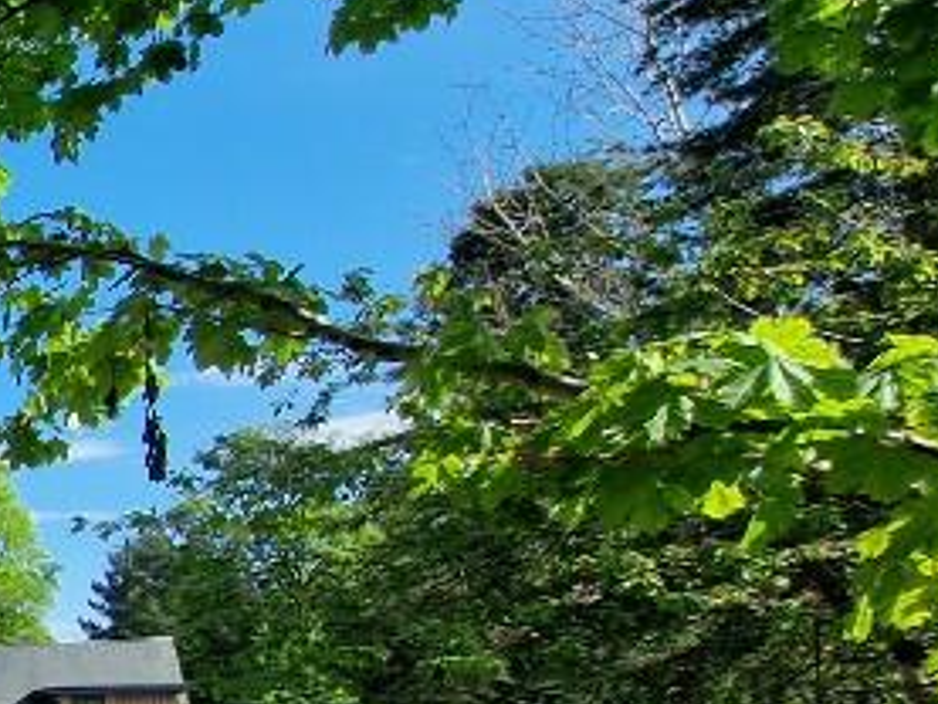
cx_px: -752
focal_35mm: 48
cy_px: 819
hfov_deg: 22.4
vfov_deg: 27.1
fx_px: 1301
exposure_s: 1/1368
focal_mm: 2.2
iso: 50
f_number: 2.2
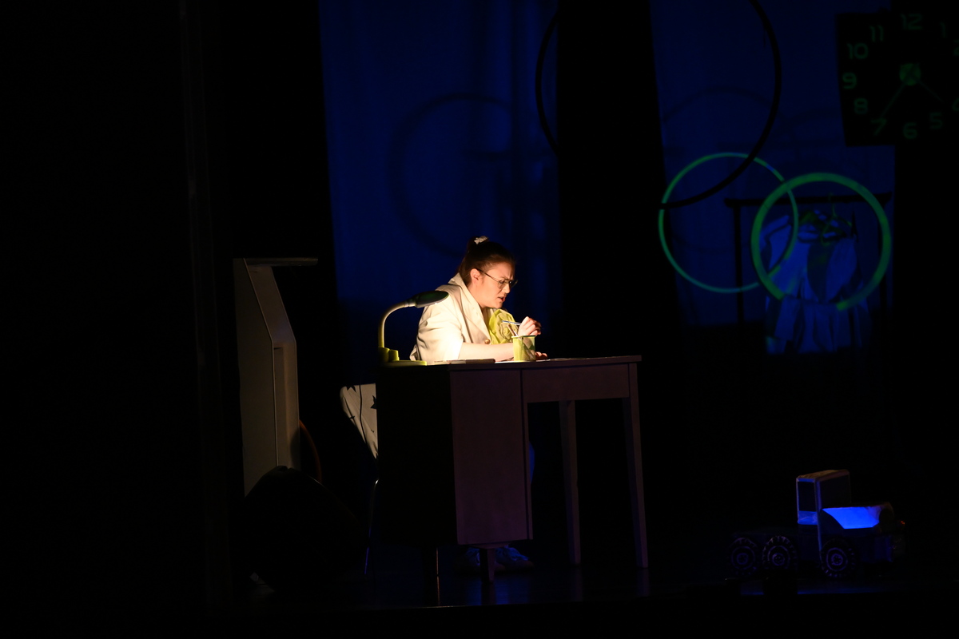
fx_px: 4262
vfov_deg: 8.6
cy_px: 320
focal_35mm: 160
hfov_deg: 12.8
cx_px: 480
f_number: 2.8
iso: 4000
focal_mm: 160
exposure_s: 1/320
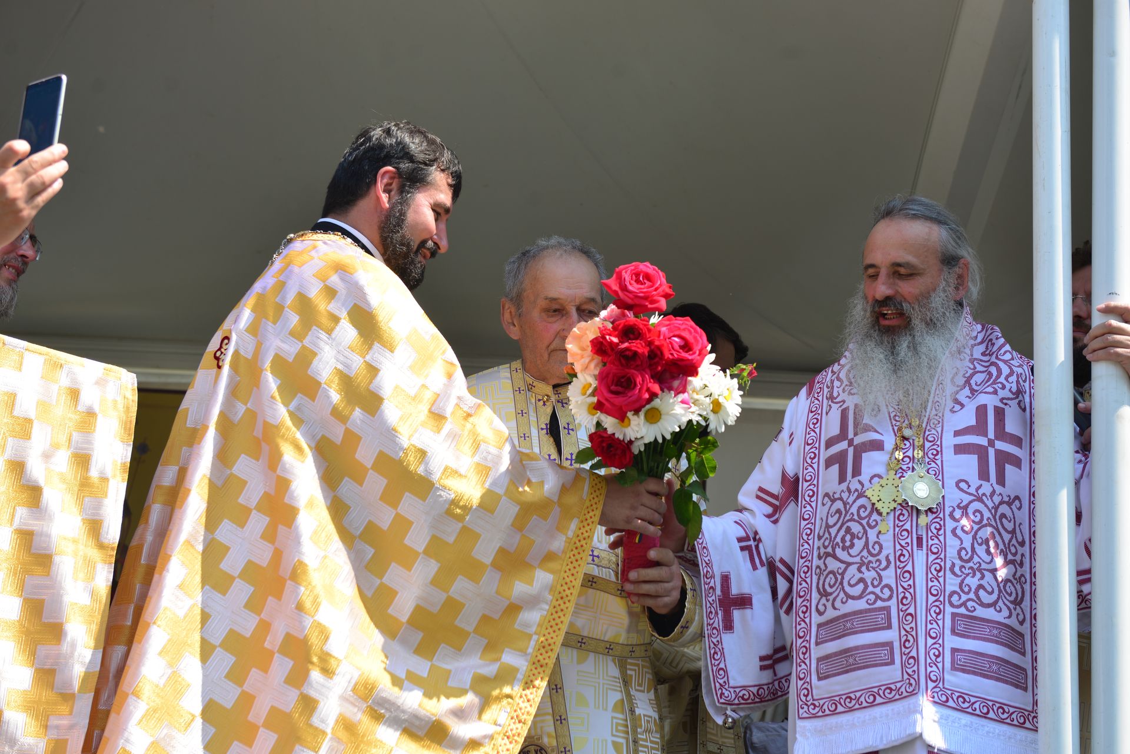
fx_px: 2198
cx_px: 565
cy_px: 377
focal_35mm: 70
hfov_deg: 28.8
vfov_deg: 19.5
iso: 100
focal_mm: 70
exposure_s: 1/320
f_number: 4.5
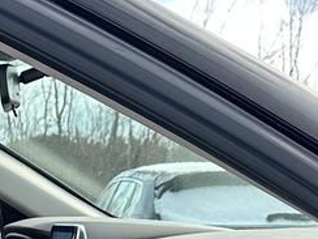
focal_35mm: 126
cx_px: -149
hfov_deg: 14.6
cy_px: 396
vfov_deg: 11.1
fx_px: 1157
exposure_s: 1/1095
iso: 80
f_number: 1.78
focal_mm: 6.86
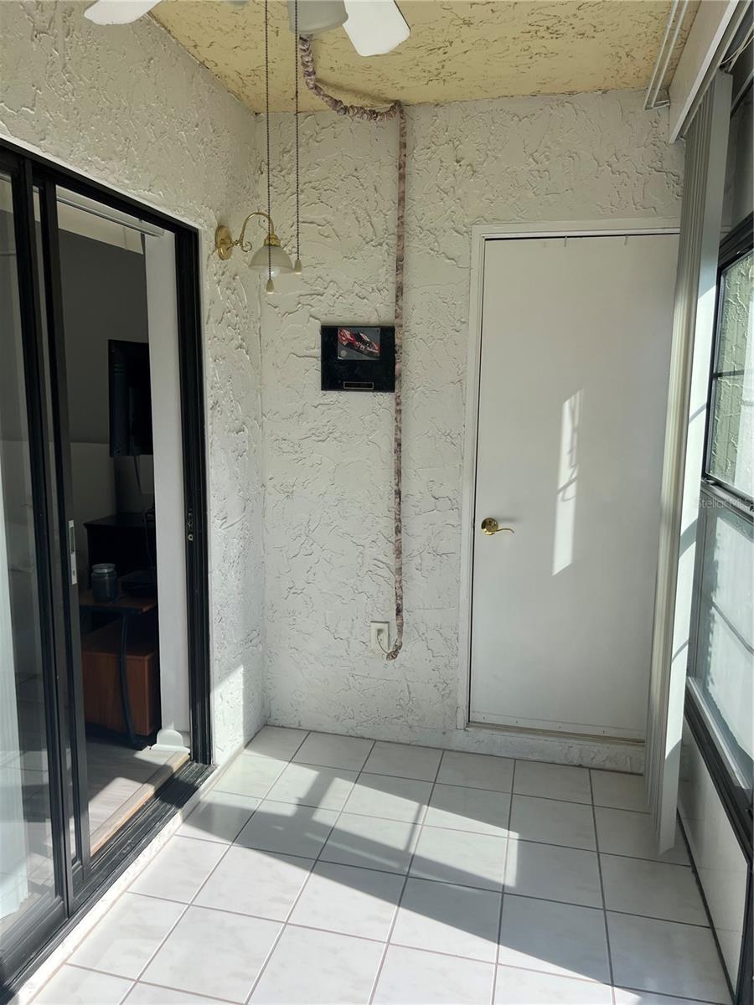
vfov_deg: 67.3
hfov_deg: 53.1
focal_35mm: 26
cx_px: 377
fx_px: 755
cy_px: 502
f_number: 1.5
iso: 50
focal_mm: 5.7
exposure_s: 1/2353
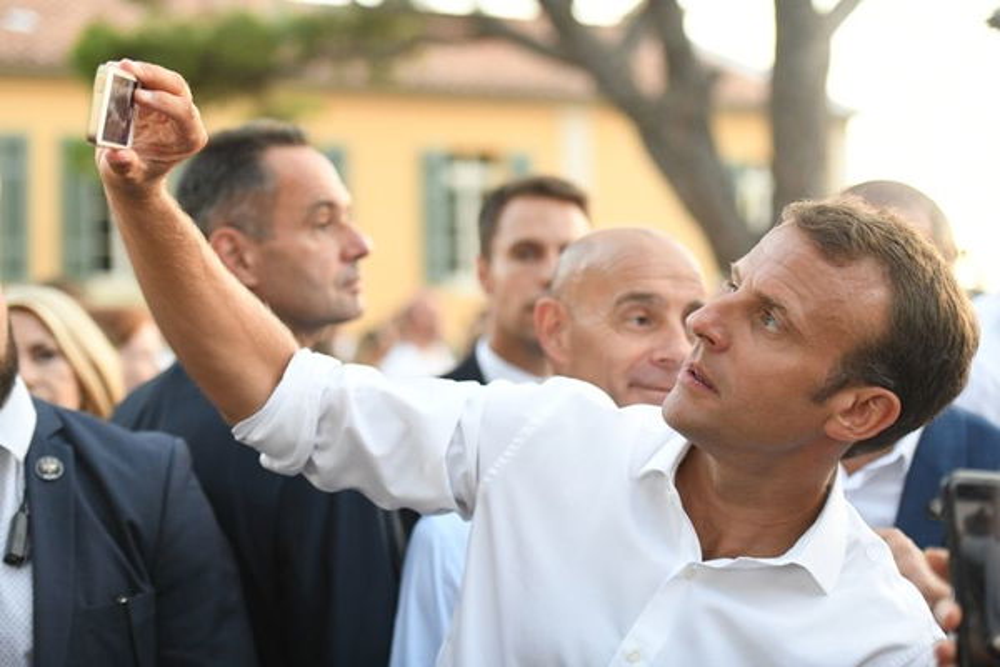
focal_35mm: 70
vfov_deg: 19.5
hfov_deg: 28.8
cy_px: 334
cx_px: 500
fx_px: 1944
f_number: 2.8
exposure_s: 1/800
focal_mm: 70
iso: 2800
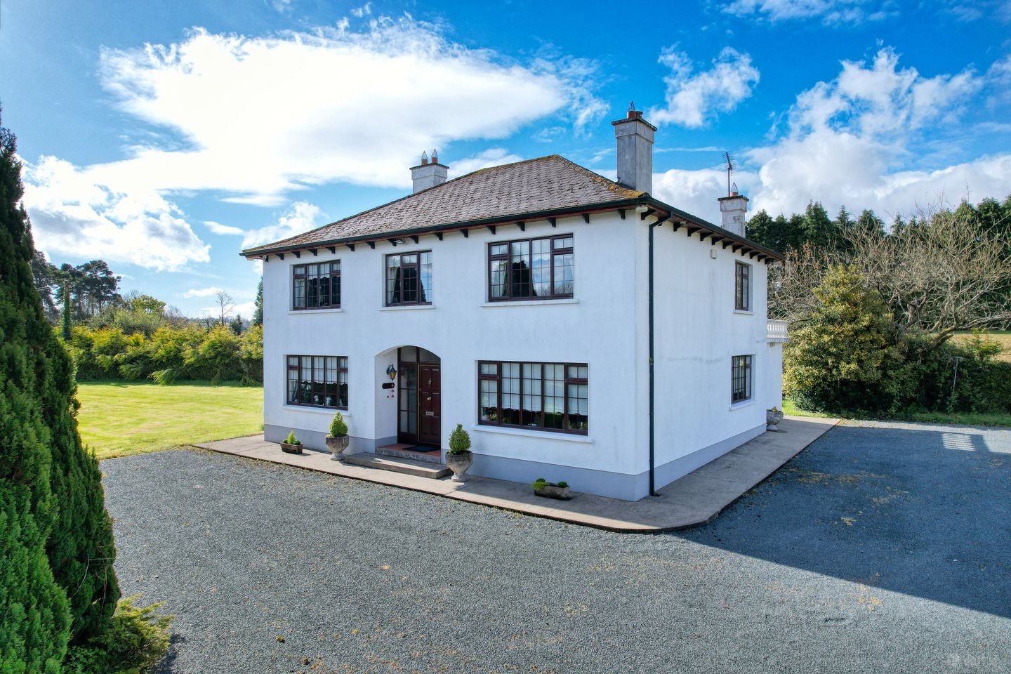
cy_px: 337
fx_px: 618
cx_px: 506
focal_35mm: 22
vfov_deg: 57.2
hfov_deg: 78.6
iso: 100
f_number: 2.8
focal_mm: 8.4
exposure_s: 1/1500
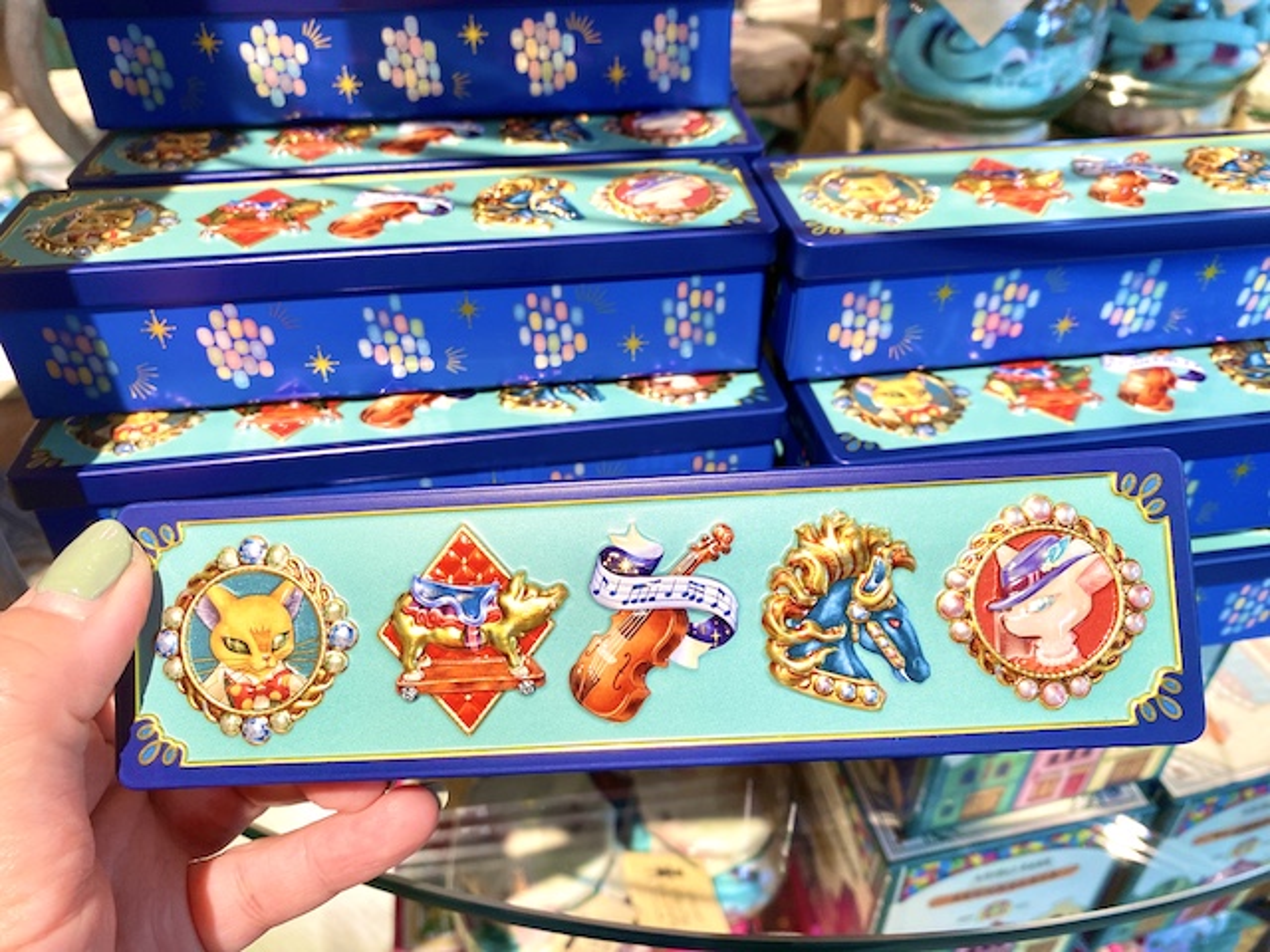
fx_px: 954
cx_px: 635
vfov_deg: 53.1
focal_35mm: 26
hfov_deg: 67.3
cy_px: 476
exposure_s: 1/120
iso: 125
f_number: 1.8
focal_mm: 4.25
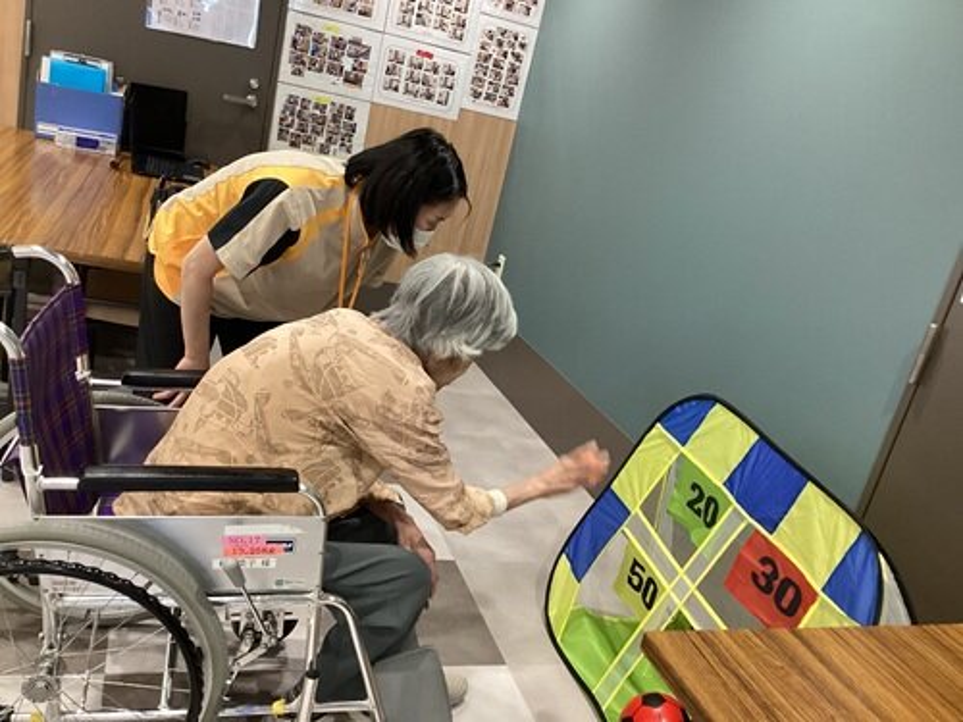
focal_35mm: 31
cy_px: 361
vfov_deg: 45.4
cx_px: 482
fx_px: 862
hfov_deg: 58.4
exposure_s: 1/60
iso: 250
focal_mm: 3.3
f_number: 2.4
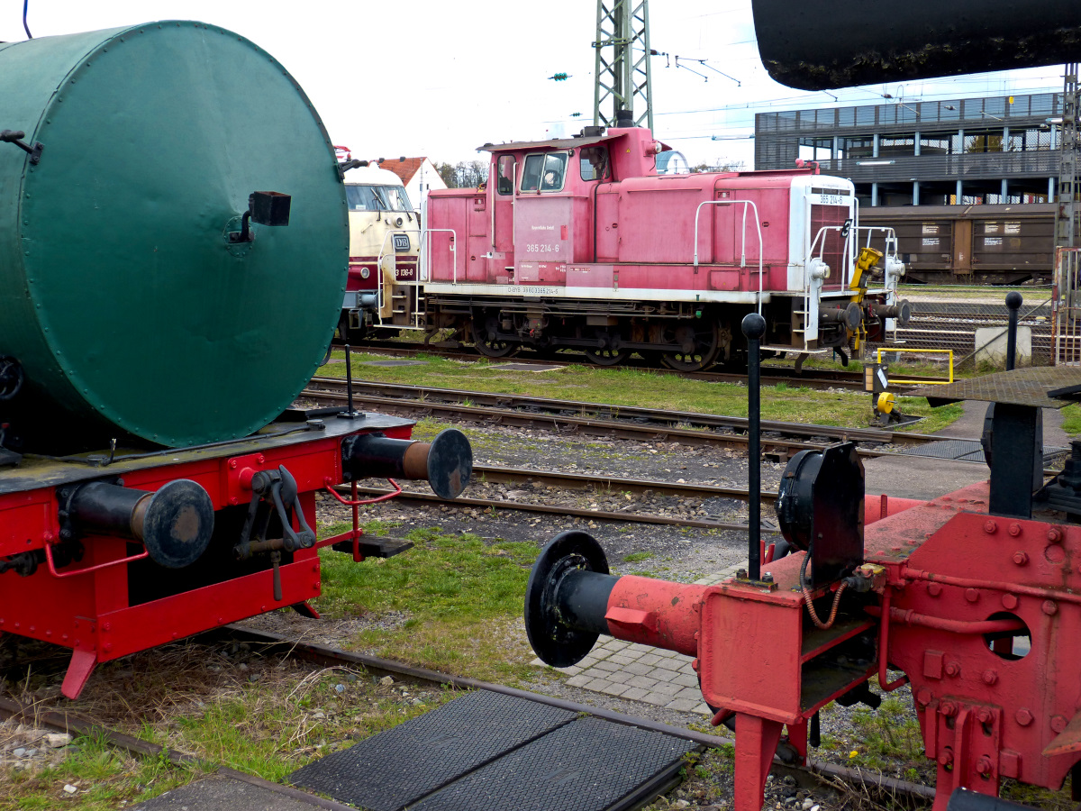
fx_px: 1280
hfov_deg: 45.8
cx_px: 540
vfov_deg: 35.1
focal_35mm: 41
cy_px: 406
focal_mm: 7.3
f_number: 4
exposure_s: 1/125
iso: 100
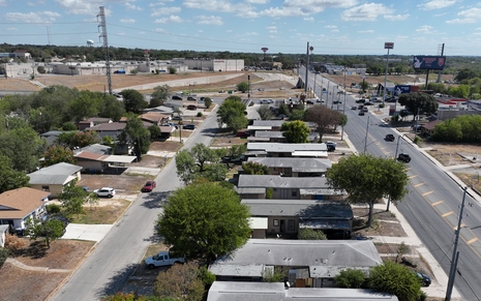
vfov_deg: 35.7
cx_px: 267
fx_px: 459
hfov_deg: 55.2
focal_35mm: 35
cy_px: 213
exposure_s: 1/2000
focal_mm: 12.29
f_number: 2.8
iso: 100
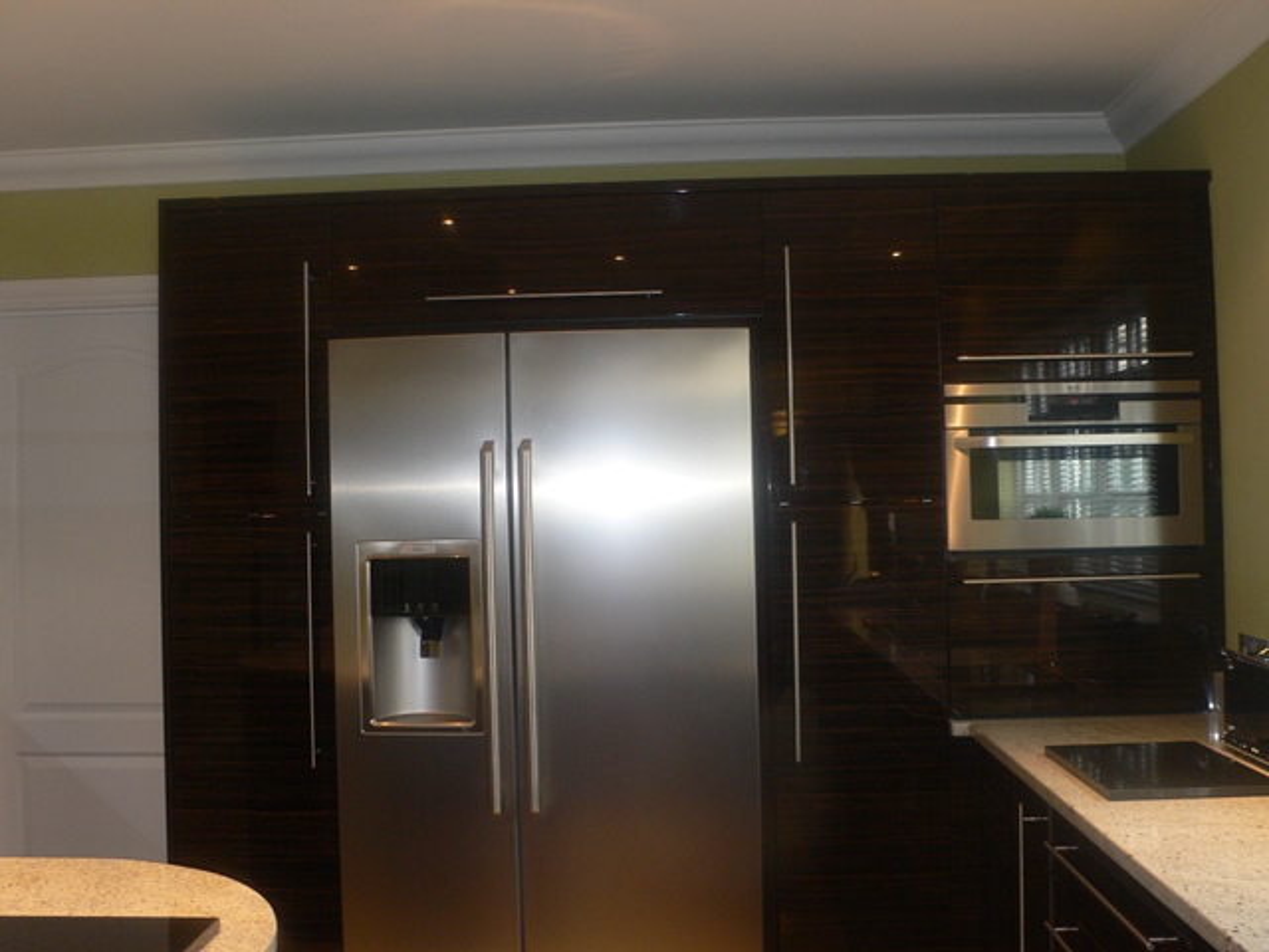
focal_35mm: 34
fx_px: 1246
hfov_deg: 54.0
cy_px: 476
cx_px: 634
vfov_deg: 41.8
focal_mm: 6.3
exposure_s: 1/30
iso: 100
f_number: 2.8
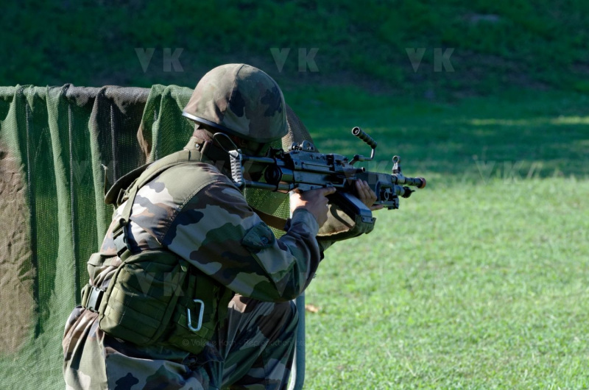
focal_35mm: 300
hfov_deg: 6.9
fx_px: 4899
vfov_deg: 4.6
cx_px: 294
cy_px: 195
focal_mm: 200
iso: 200
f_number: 9
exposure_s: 1/400
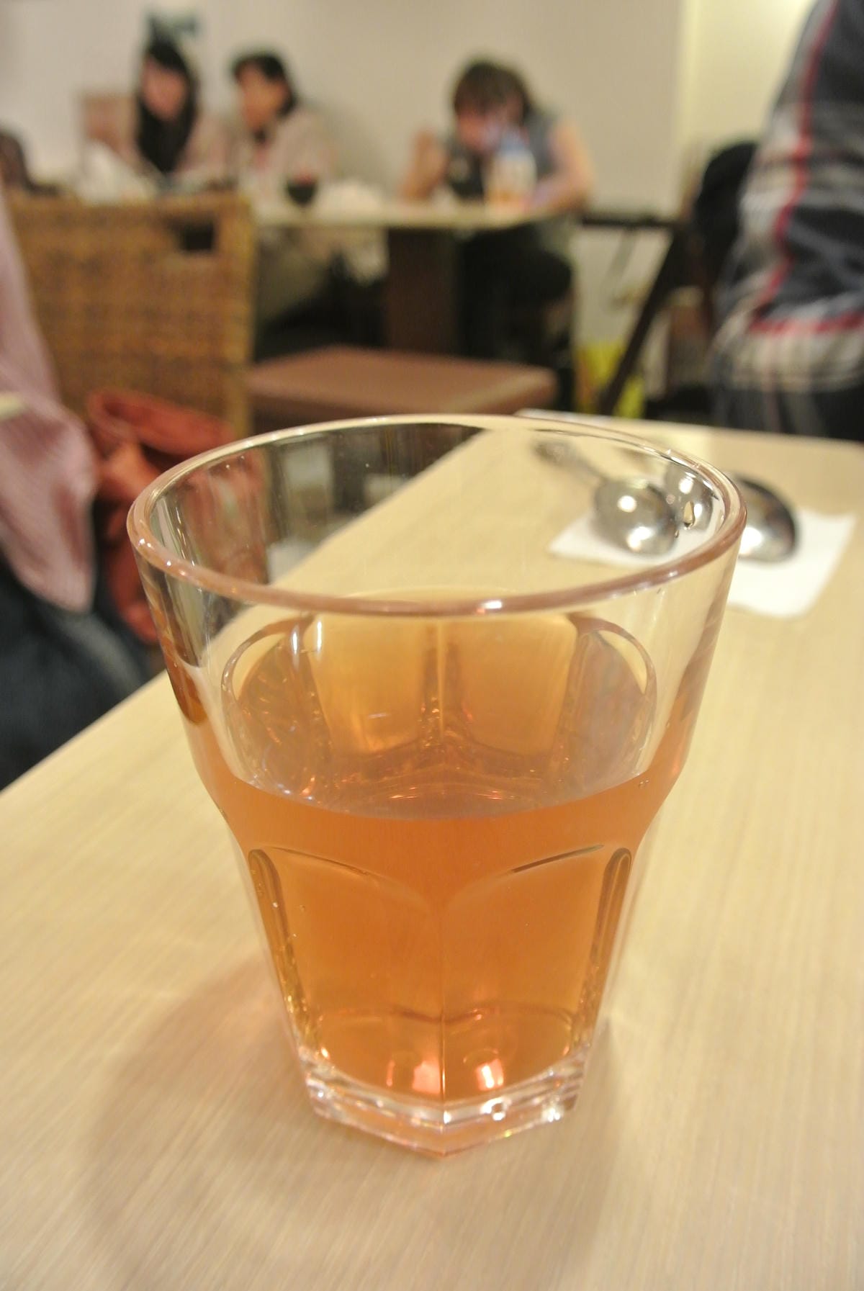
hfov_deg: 45.1
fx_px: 1041
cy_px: 646
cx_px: 432
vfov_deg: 63.6
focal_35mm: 29
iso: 800
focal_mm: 11
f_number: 3.5
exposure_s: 1/15
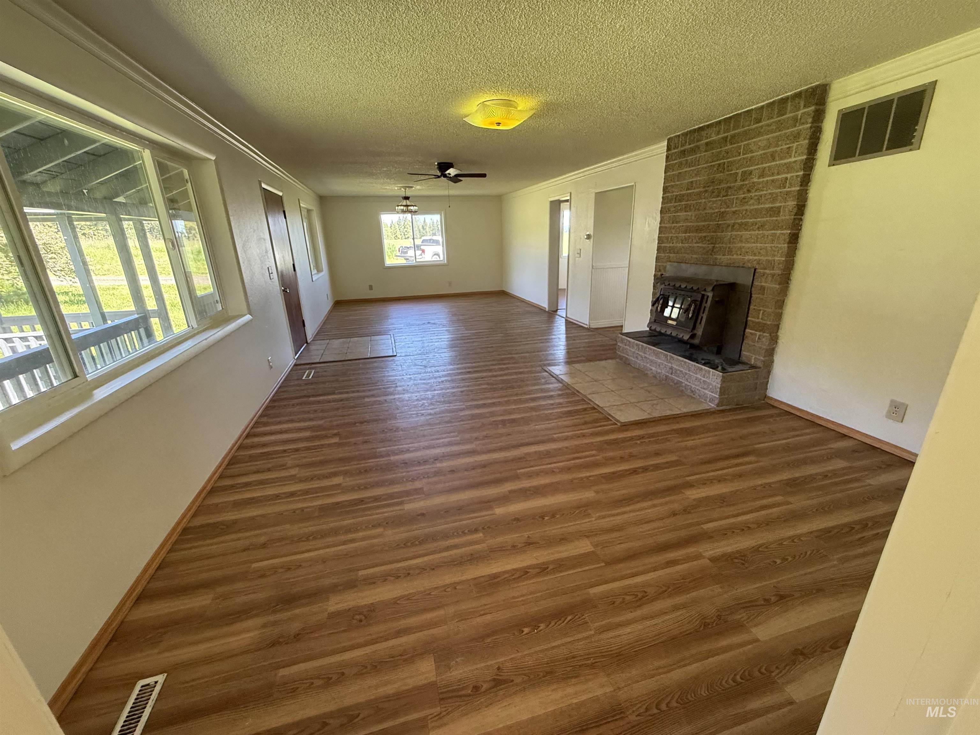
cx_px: 490
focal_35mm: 14
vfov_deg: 85.7
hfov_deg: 102.1
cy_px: 368
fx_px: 396
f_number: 2.2
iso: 320
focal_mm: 2.22
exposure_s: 1/120
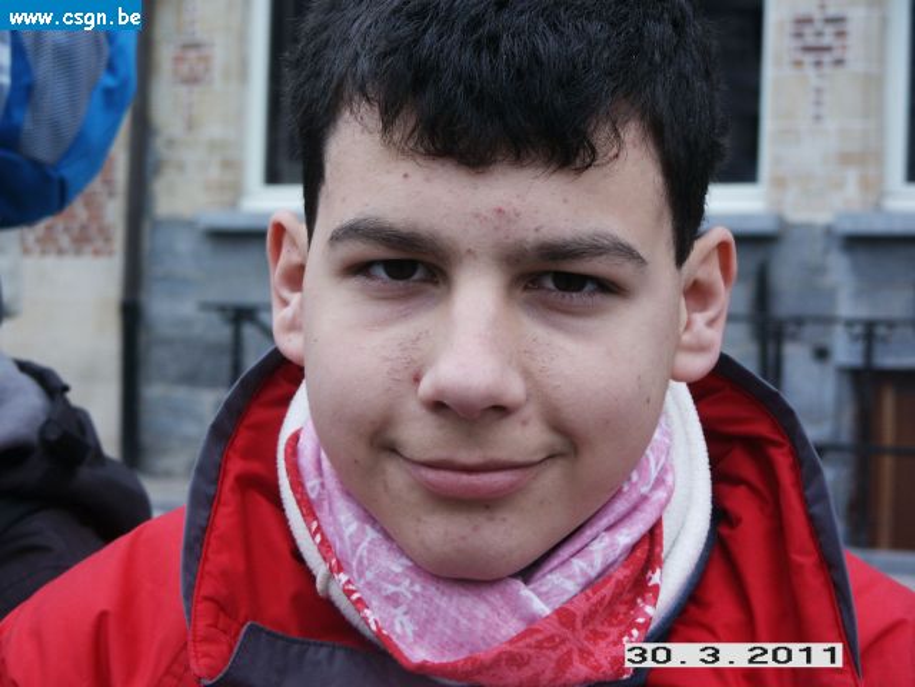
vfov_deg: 15.6
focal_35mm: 95
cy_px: 344
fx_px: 2511
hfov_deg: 20.7
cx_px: 458
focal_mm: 18.92
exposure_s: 1/125
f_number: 3.6
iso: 64
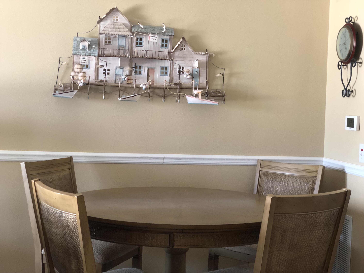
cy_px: 136
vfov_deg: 28.0
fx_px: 547
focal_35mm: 52
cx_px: 182
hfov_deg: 36.8
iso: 100
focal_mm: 6
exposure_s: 1/30
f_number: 2.4
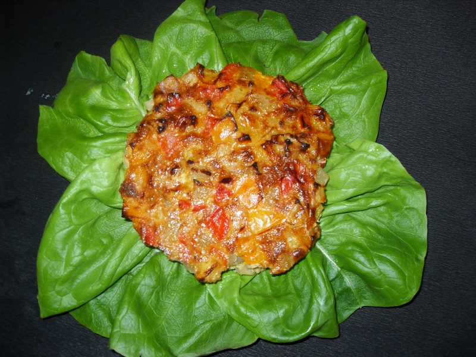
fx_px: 468
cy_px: 178
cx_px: 238
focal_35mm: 34
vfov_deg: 41.8
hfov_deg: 54.0
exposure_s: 1/45
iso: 100
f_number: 2.8
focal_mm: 6.3
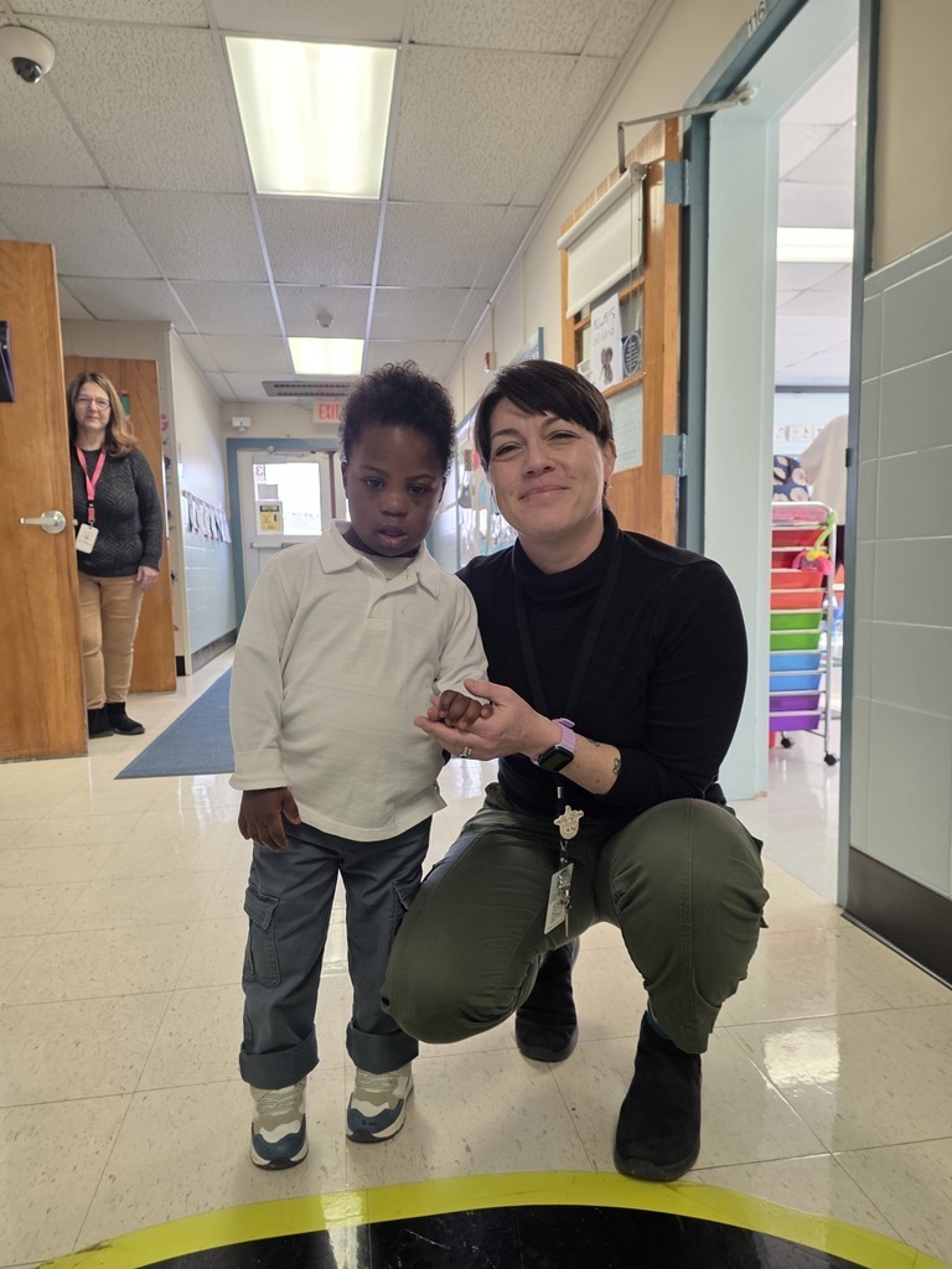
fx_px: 843
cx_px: 476
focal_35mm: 23
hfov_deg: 58.9
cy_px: 634
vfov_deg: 73.9
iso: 125
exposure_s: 1/120
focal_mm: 6.25
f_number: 1.7
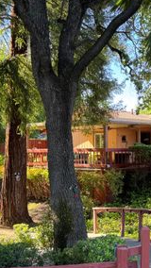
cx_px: 159
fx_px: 327
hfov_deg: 24.5
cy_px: 148
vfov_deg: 44.5
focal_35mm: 46
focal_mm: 6.76
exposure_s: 1/192
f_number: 1.78
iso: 80
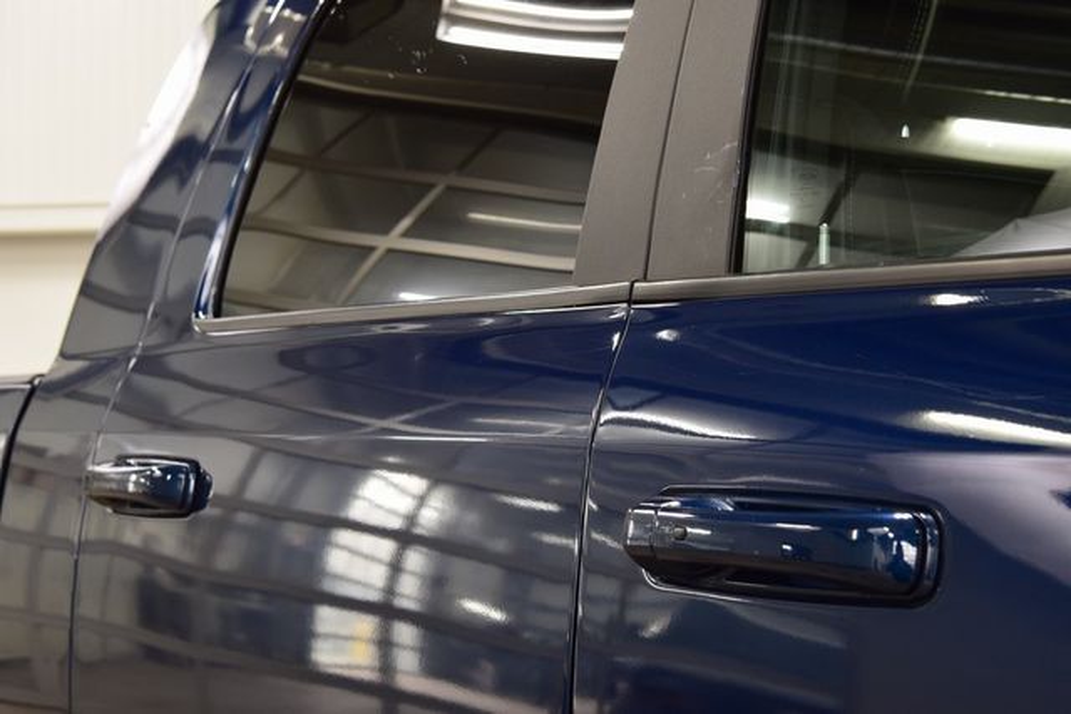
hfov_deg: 33.4
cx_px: 536
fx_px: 1785
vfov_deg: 22.6
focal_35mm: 60
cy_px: 357
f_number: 6.3
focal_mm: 40
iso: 640
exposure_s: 1/15
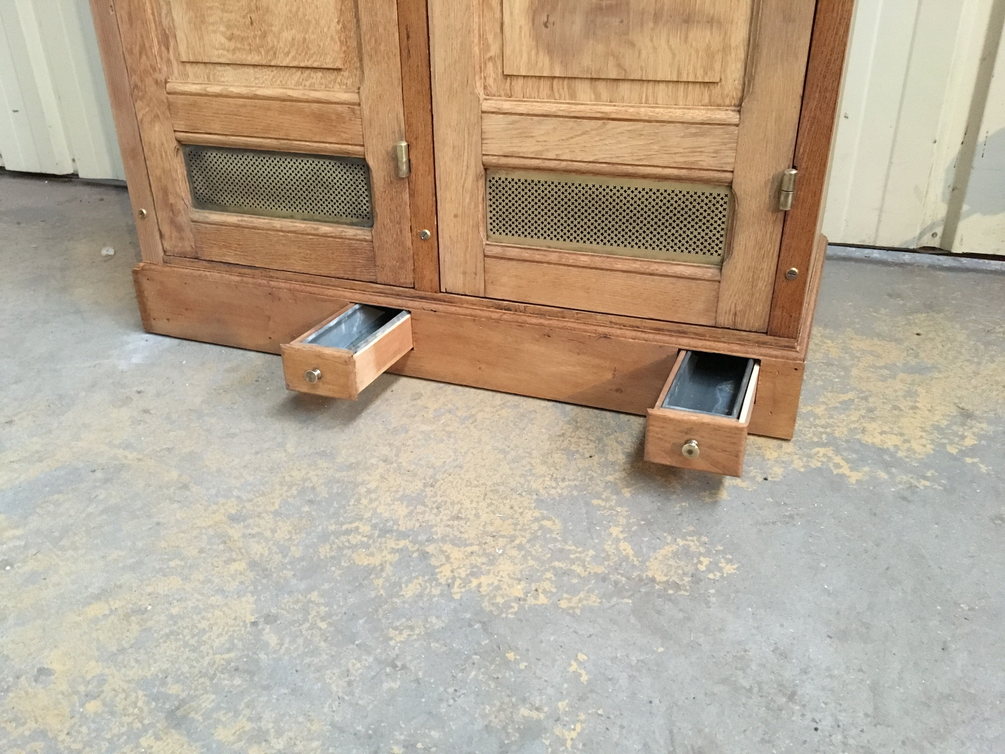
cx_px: 502
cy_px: 377
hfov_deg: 61.7
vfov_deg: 48.2
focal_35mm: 29
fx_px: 842
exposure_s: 1/17
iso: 320
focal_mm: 4.15
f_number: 2.2
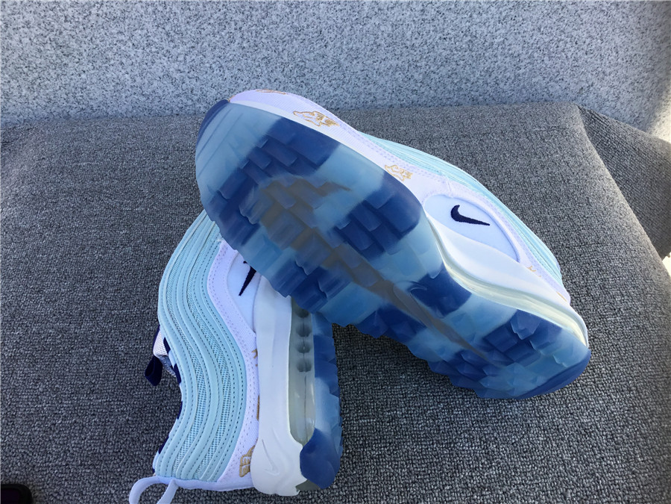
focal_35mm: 31
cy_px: 252
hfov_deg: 58.4
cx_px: 336
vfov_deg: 45.4
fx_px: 601
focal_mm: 3.3
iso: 25
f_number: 2.4
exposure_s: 1/365
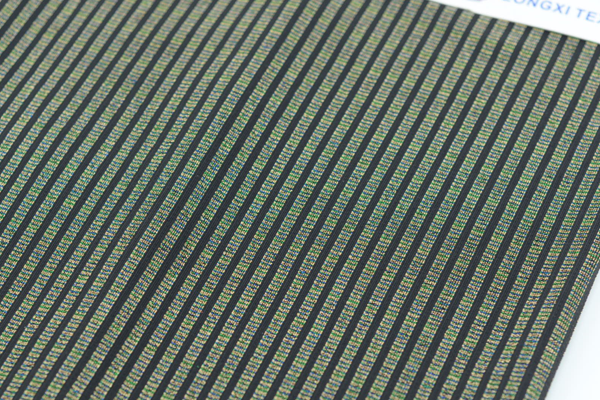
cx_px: 262
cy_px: 322
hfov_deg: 21.4
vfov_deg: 14.3
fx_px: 1584
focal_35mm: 95
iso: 100
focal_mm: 50
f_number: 4
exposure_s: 1/60
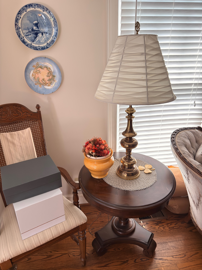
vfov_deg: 71.6
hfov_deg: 56.8
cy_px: 135
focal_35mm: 24
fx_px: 187
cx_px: 101
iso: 200
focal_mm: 6.76
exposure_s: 1/95
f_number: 1.78
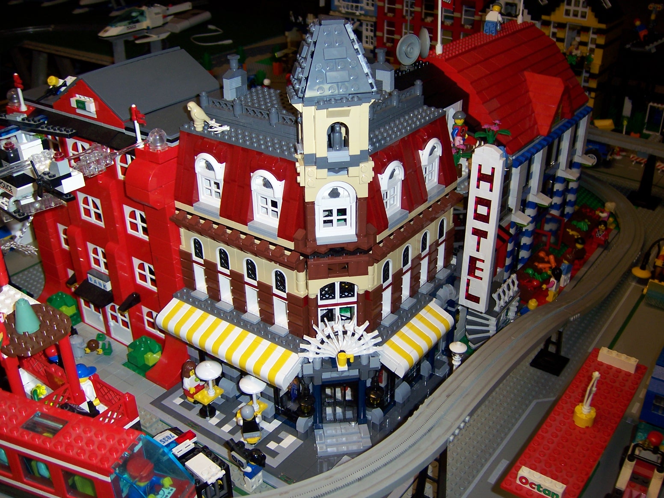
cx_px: 332
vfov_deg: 39.7
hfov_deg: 51.4
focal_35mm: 36
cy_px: 249
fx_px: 691
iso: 80
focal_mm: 6.2
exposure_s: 1/60
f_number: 2.8
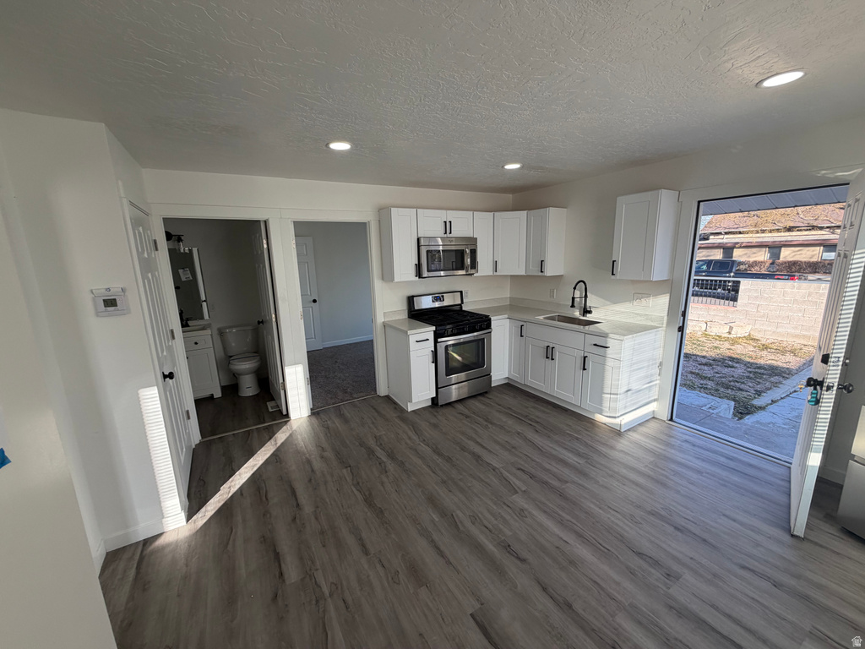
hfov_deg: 102.1
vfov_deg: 85.7
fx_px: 350
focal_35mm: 14
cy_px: 324
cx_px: 432
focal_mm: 2.22
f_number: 2.2
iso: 40
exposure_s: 1/135
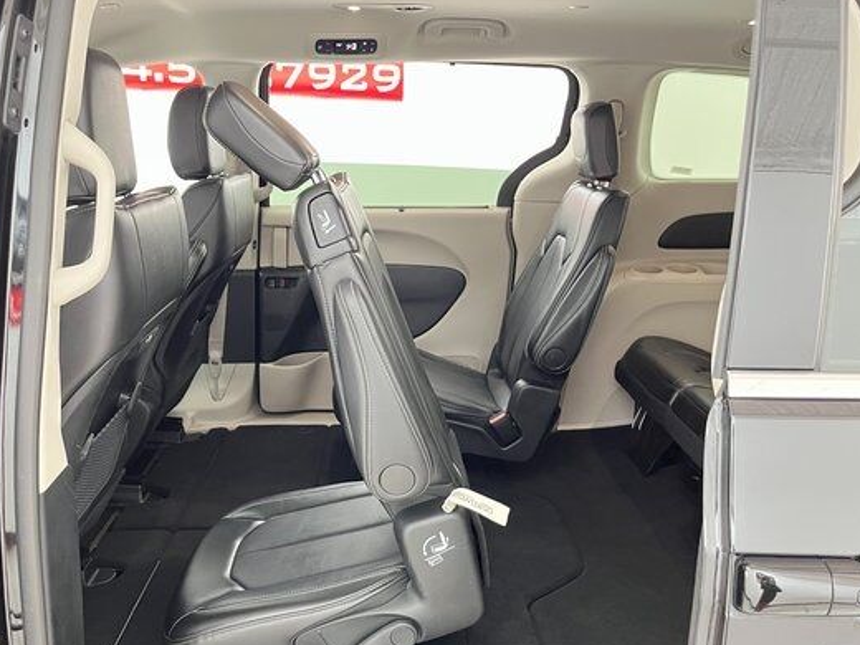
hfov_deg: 56.7
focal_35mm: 32
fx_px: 795
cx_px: 377
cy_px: 390
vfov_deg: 43.9
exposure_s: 1/30
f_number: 1.6
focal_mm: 5.1
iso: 800
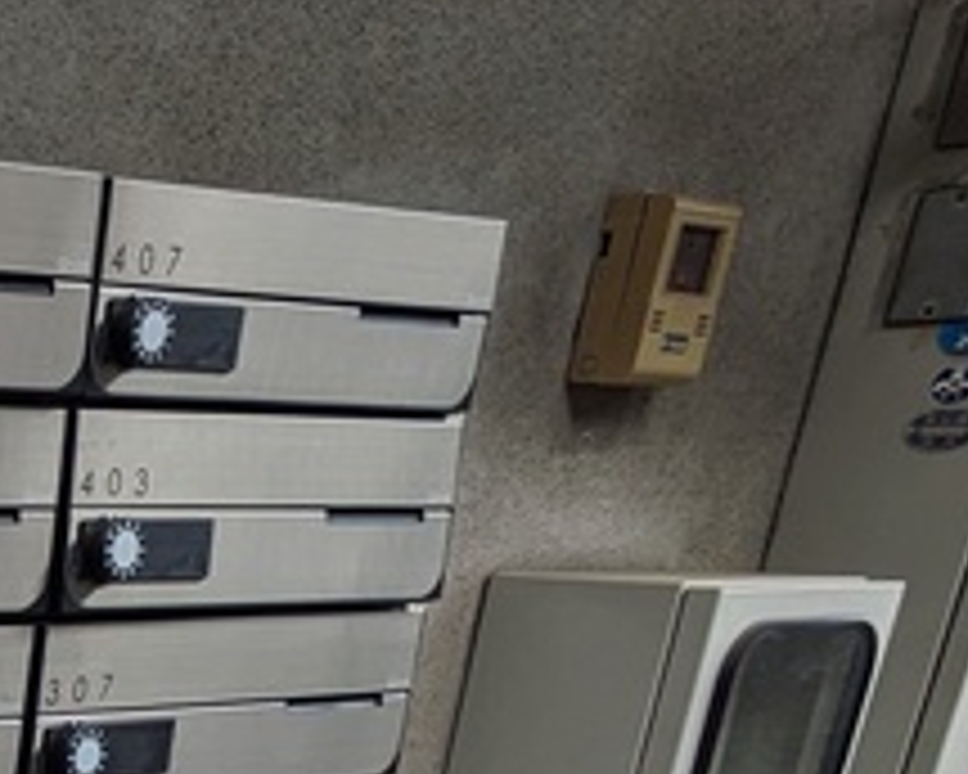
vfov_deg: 21.8
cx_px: -678
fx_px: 1748
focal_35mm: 61
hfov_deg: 22.1
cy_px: 1076
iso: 48
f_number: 2.2
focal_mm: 1.83
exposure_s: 1/270
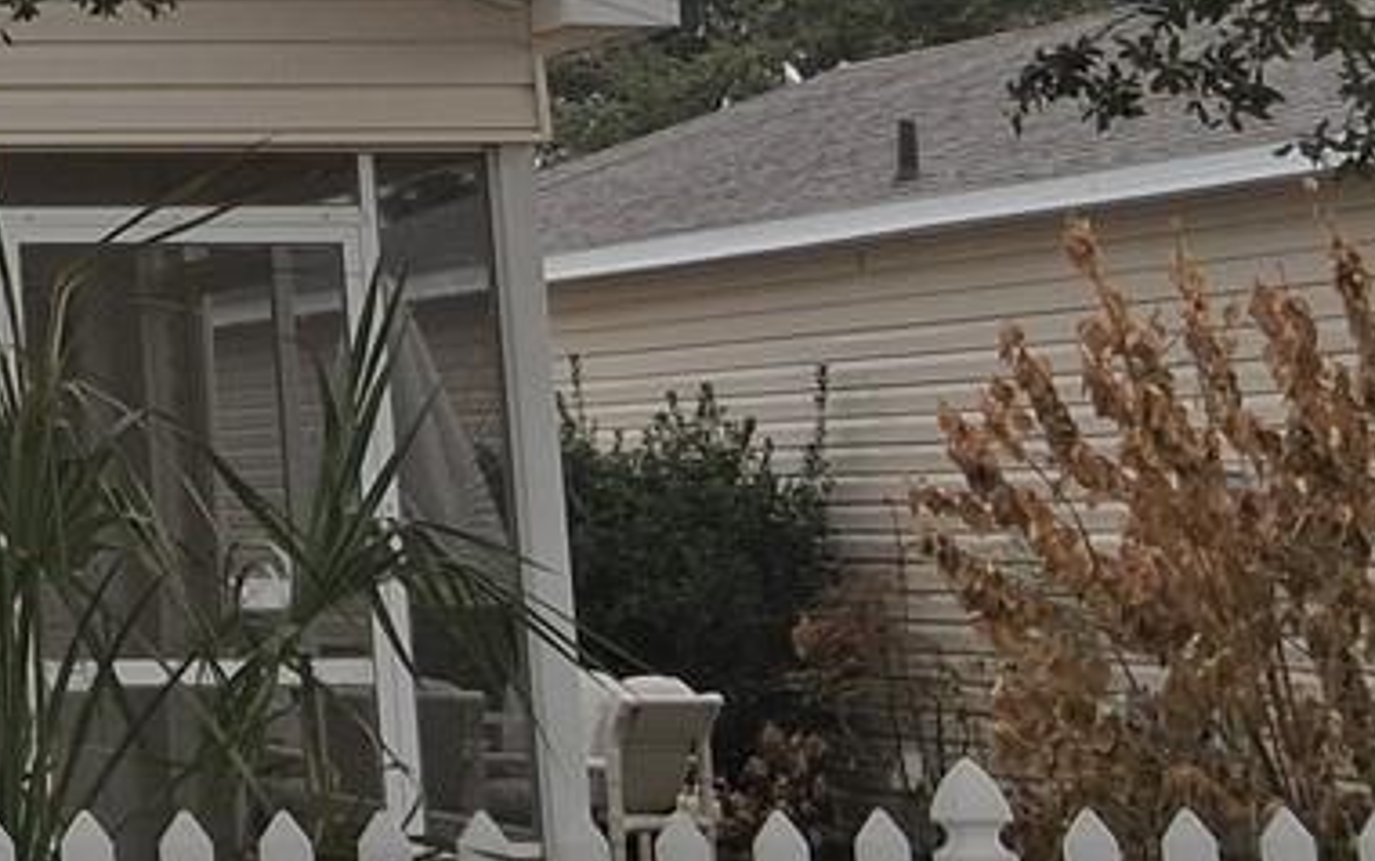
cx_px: -973
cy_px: -409
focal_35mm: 116
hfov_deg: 15.8
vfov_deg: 10.9
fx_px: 4349
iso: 25
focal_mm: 3.98
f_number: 1.8
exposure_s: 1/140
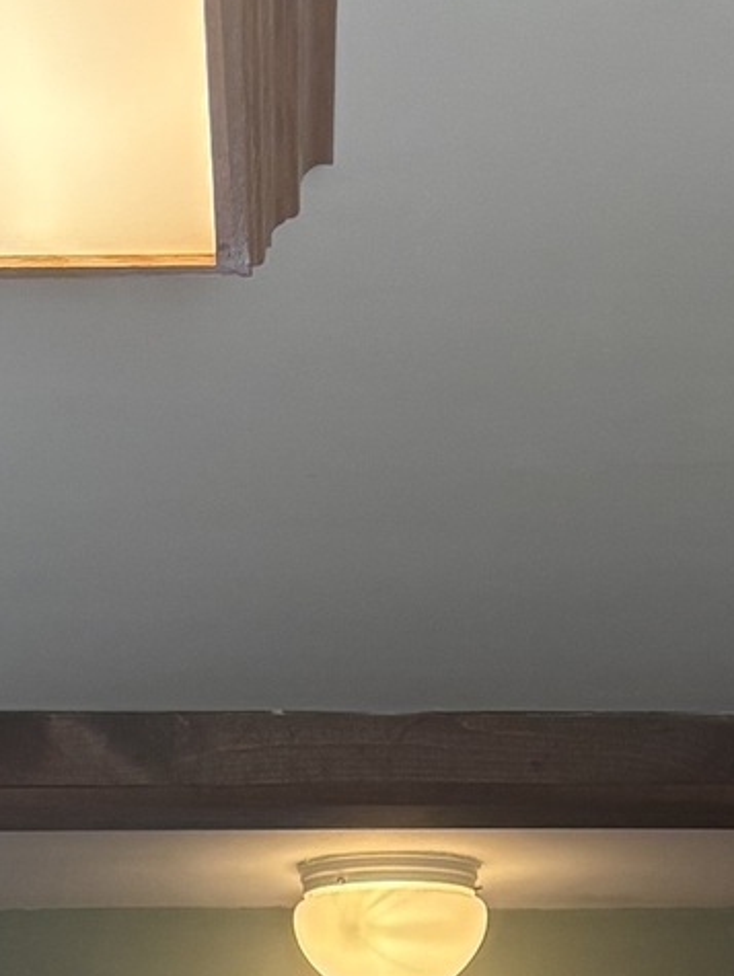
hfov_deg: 11.8
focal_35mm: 126
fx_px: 3557
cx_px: 280
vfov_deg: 13.2
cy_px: 2044
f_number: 1.6
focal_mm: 5.96
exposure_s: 1/120
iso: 125
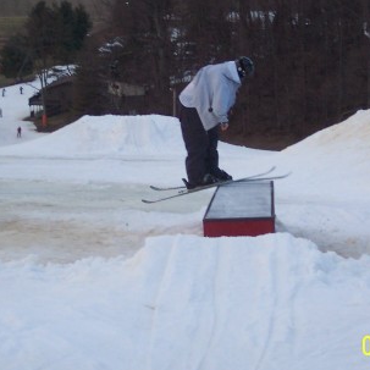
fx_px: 1633
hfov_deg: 12.9
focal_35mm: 135
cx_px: 227
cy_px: 159
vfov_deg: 12.9
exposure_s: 1/125
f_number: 4
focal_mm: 18.7
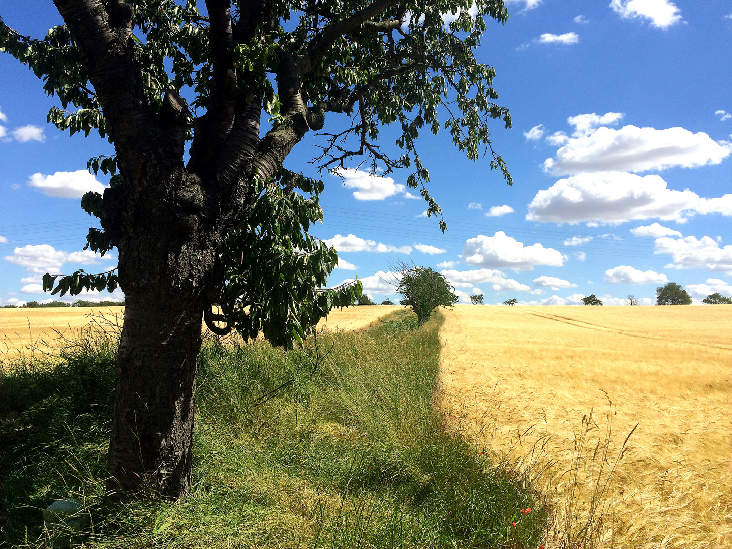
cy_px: 274
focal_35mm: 29
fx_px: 613
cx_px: 366
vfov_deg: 48.2
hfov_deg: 61.7
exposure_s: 1/2740
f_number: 2.2
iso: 32
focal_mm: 4.15
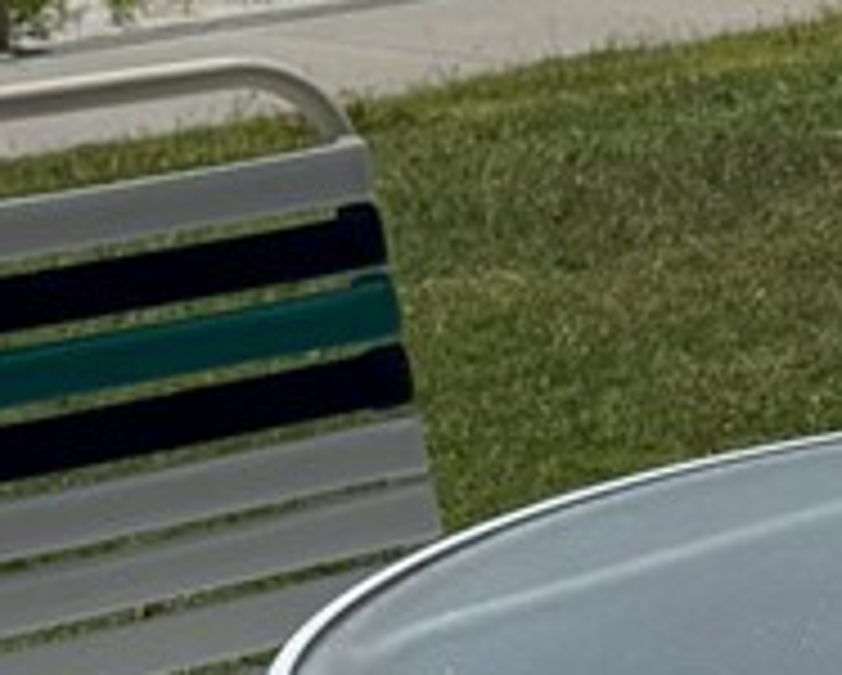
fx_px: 4989
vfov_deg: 7.7
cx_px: 2080
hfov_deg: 8.7
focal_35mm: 200
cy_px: -212
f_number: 1.78
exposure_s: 1/12346
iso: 80
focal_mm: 6.76
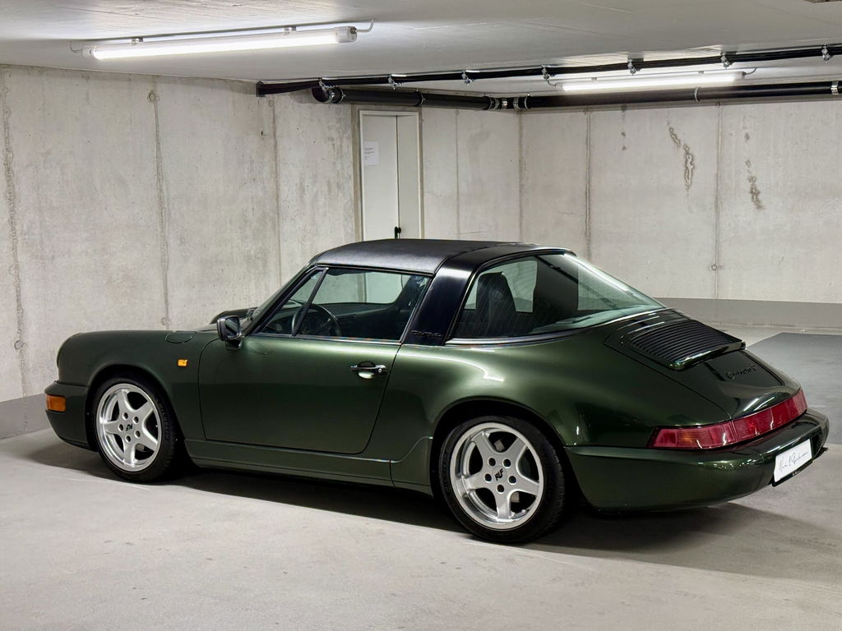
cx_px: 421
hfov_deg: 39.7
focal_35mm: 48
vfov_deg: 30.3
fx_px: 1168
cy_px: 316
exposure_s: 1/50
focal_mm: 6.76
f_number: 1.78
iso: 160
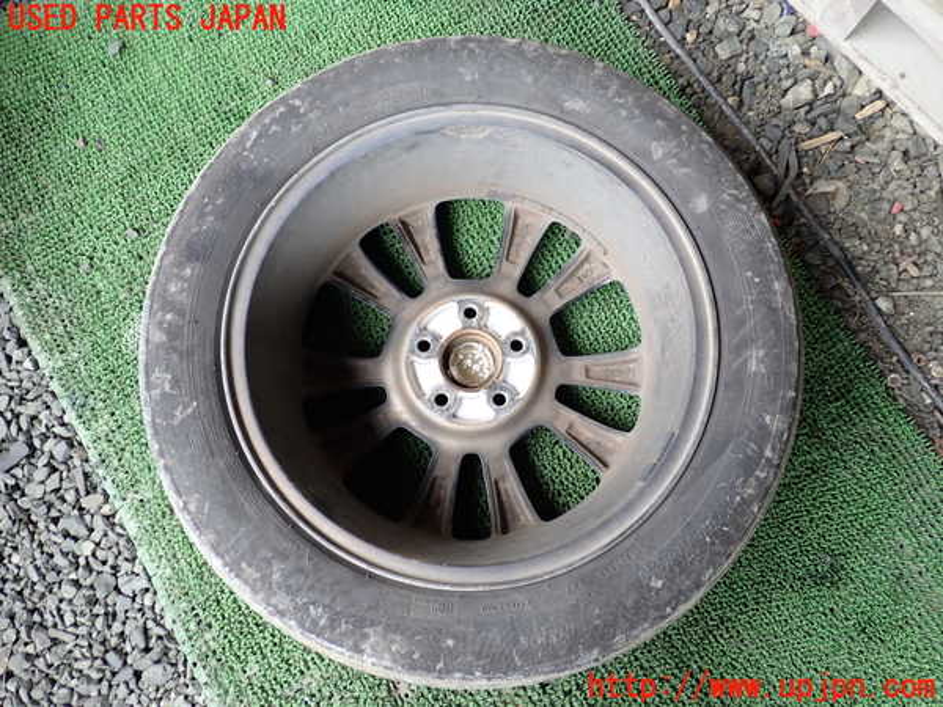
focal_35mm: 30
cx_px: 472
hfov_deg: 60.0
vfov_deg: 46.8
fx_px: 817
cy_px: 354
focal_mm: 5.4
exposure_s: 1/60
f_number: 2.3
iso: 200
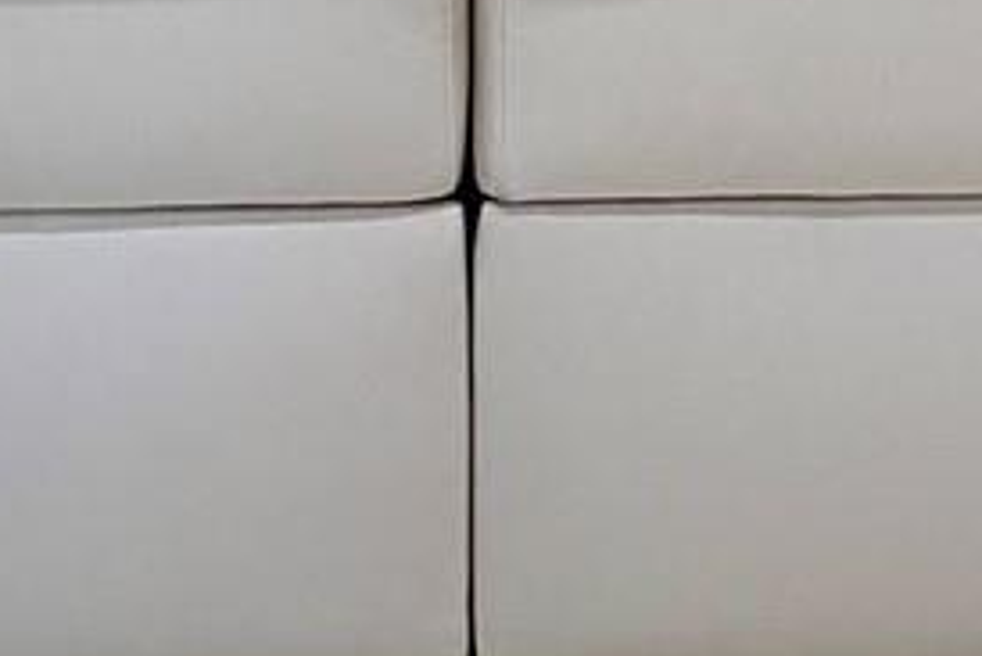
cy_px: -1463
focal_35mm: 85
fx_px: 2320
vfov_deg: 10.2
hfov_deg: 23.9
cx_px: 469
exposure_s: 1/120
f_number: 2.2
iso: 125
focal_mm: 2.22
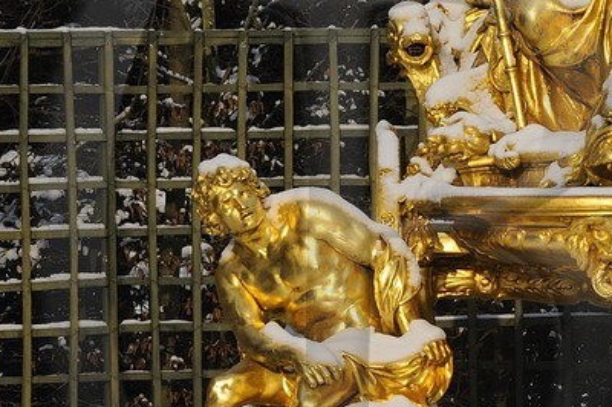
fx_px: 6930
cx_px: 667
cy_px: 242
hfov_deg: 5.0
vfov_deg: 3.4
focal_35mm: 408
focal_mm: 102
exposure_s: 1/160
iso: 200
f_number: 11
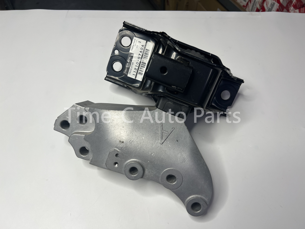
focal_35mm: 26
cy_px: 114
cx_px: 152
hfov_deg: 67.3
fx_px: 229
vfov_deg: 53.1
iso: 32
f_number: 1.5
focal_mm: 5.7
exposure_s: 1/100
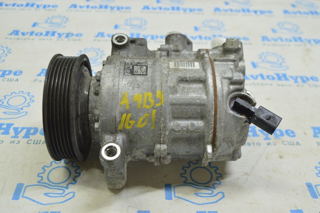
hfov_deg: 49.6
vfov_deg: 34.2
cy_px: 106
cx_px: 160
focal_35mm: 39
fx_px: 346
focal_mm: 26
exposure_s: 1/20
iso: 400
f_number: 5.6
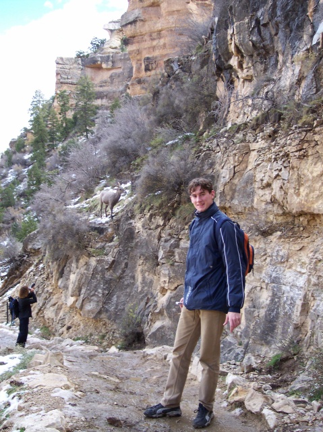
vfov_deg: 49.0
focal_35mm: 38
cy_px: 216
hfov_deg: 37.7
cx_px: 162
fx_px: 473
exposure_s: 1/250
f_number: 2.8
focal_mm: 8
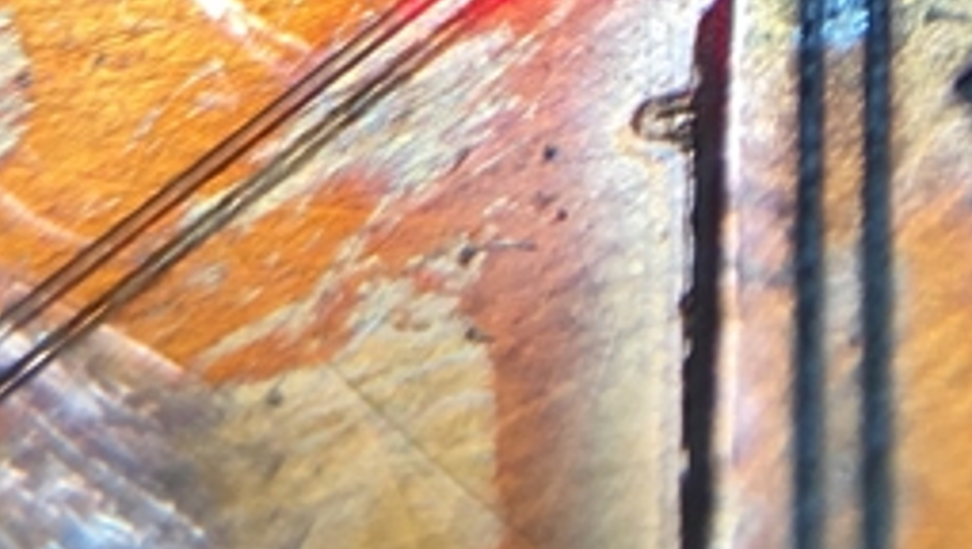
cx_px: 1235
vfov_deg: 11.3
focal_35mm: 99
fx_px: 2554
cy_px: -469
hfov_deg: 19.9
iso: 25
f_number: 2.2
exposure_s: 1/130
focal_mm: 4.15
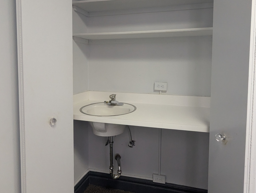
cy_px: 76
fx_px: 170
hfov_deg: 73.8
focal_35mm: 23
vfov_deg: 58.5
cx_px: 137
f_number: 2.2
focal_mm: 2.35
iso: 472
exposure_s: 1/60
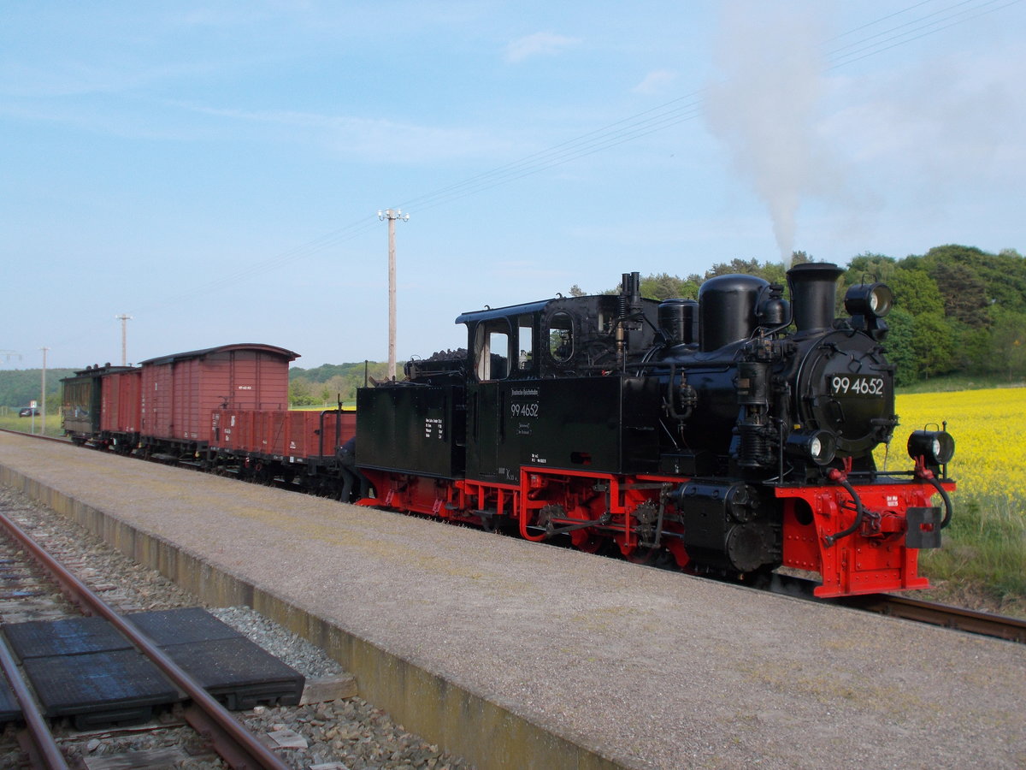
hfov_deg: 47.9
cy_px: 385
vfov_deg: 36.8
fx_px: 1156
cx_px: 513
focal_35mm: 39
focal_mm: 6.9
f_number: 3.9
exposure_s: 1/400
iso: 80
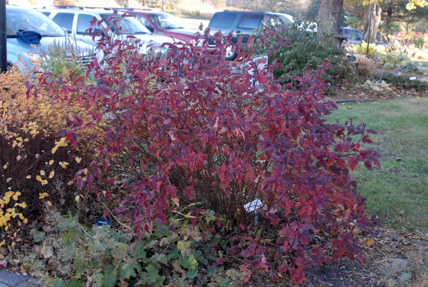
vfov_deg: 32.0
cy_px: 144
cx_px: 214
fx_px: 500
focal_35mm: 42
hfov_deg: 46.4
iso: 400
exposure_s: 1/80
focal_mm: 28
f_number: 4.5
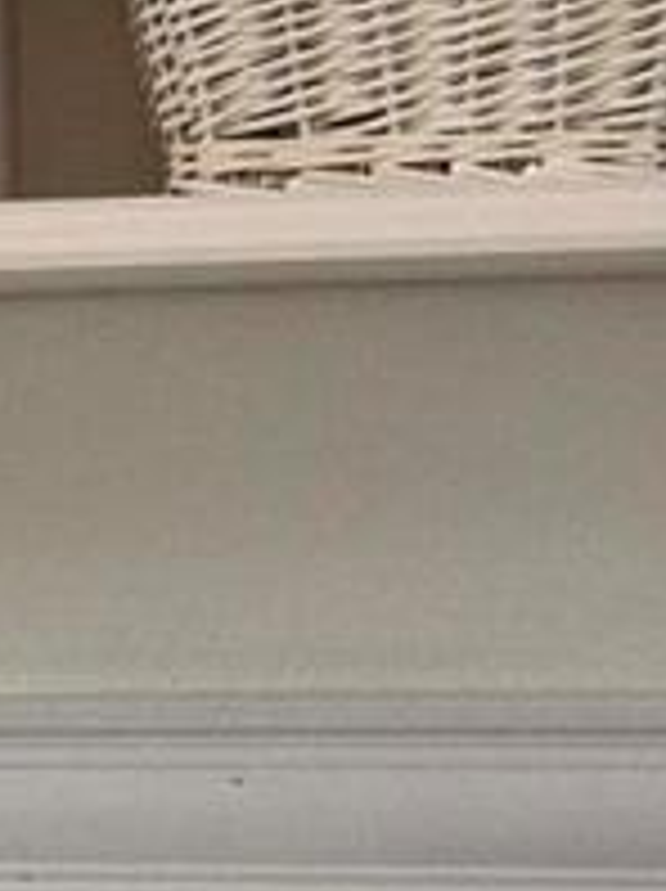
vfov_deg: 19.4
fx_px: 2597
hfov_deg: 13.5
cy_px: 342
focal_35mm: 101
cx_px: -405
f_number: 2.2
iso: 80
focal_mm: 1.74
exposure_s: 1/60
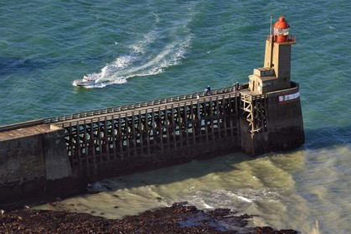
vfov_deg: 7.1
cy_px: 117
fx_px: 1871
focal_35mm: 192
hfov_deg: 10.7
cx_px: 176
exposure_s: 1/250
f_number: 8
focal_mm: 190
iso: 200
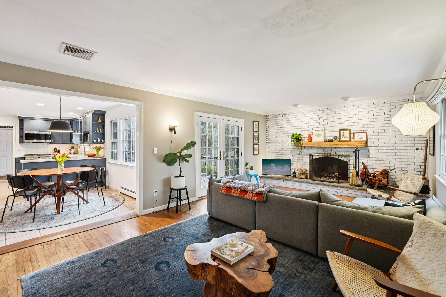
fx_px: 198
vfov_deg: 73.7
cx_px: 223
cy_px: 148
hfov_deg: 96.7
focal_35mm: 16
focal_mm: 16
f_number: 8
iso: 400
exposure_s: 1/6
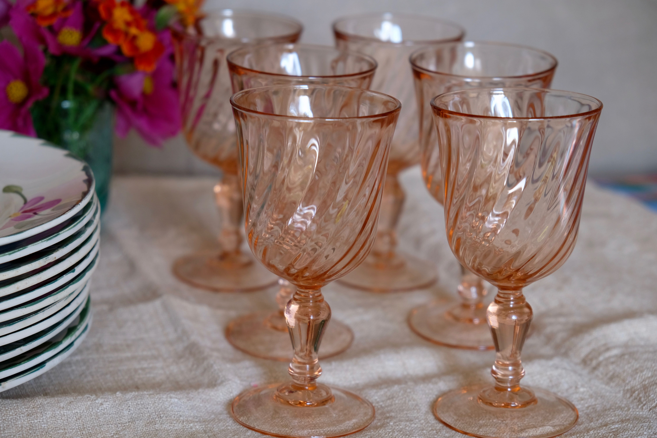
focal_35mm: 83
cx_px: 328
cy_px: 219
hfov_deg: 24.5
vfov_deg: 16.5
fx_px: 1515
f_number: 4
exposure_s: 1/125
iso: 400
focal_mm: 55
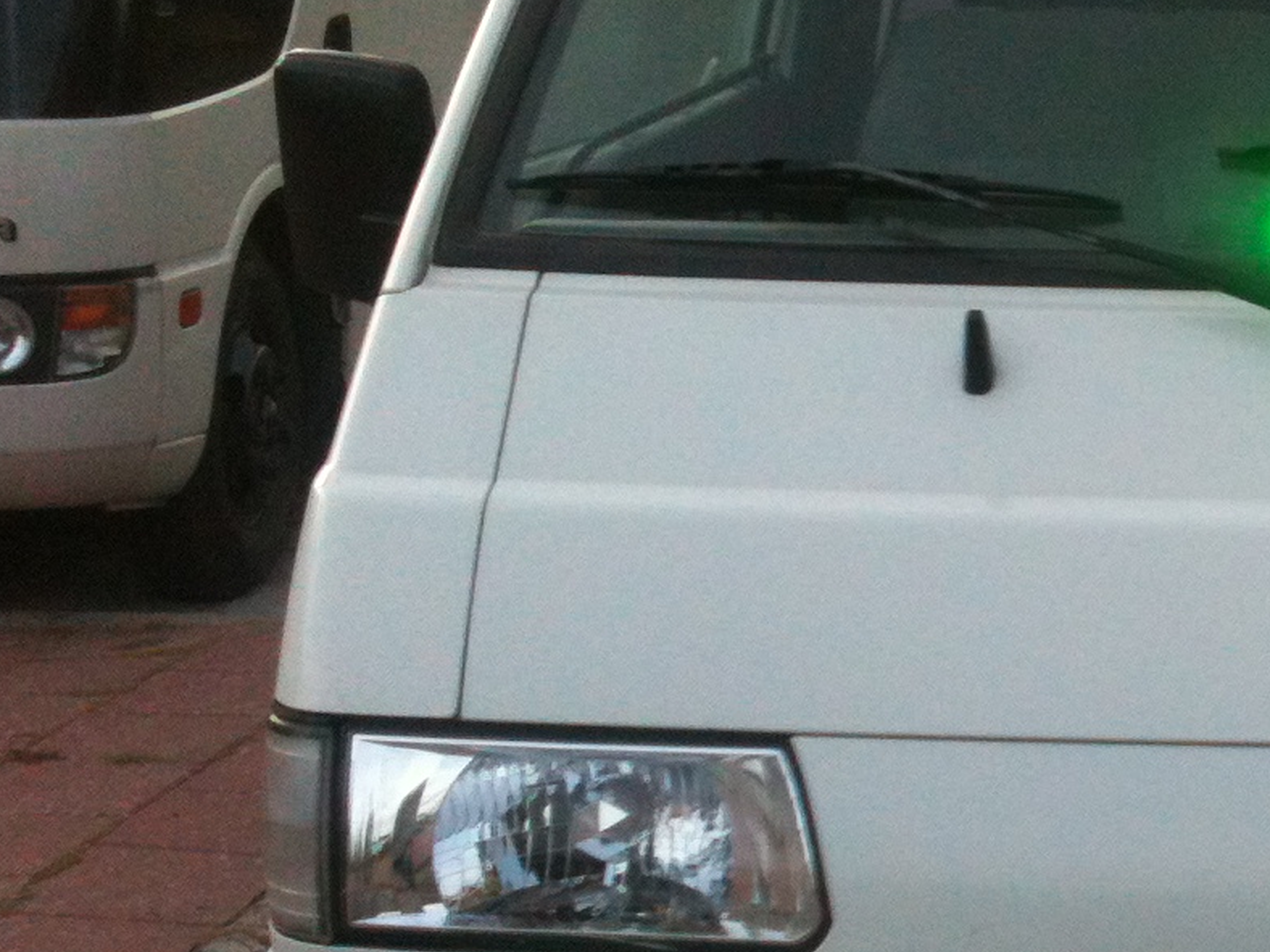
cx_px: 1581
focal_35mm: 91
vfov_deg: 16.2
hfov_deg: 20.0
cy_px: 562
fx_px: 3339
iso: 125
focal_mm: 3.85
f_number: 2.8
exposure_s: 1/120
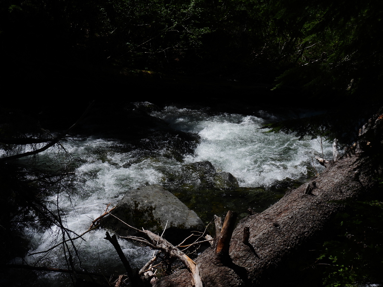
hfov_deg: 40.4
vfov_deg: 30.9
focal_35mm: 47
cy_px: 144
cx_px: 192
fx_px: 520
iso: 100
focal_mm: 8.4
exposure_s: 1/1600
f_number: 4.5
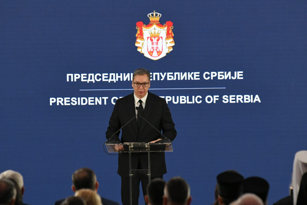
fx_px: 2559
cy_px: 102
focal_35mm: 300
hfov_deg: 6.9
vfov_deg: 4.6
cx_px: 154
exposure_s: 1/400
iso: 2500
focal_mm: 200
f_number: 4
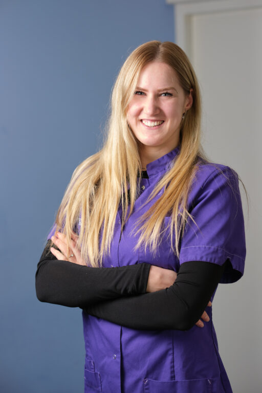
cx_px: 131
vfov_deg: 27.0
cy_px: 196
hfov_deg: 18.2
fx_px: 819
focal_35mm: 75
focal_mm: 50
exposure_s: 1/320
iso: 640
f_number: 2
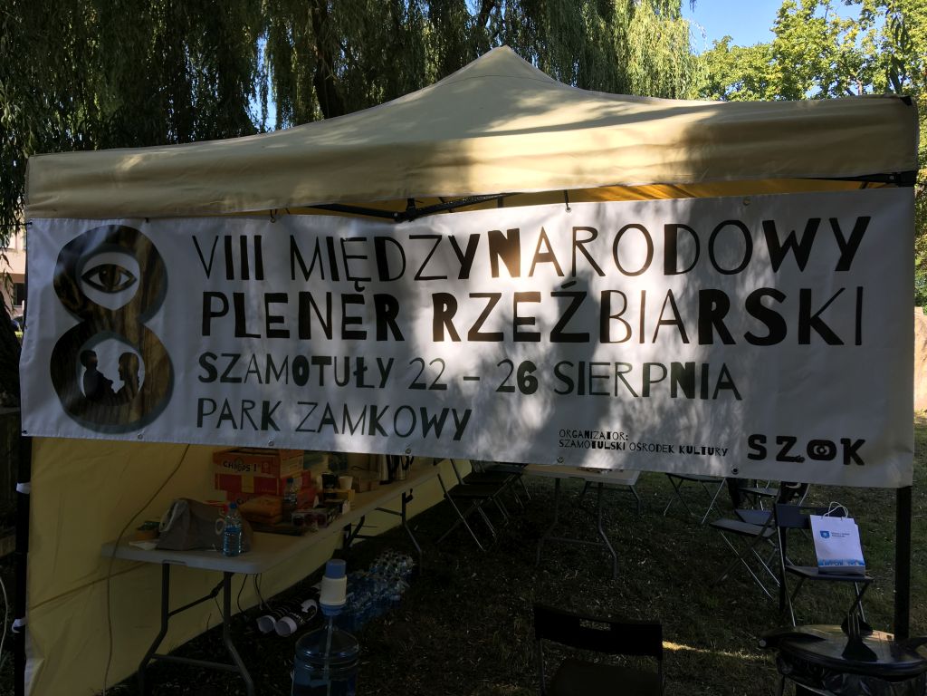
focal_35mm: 29
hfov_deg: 61.7
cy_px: 348
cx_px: 464
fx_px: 777
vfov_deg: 48.2
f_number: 2.2
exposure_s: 1/384
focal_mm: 4.15
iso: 25
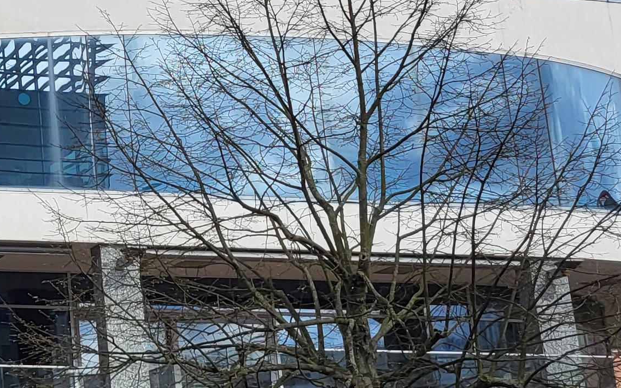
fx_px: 1642
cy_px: 107
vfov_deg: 13.4
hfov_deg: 18.6
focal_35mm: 97
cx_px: -339
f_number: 1.8
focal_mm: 5.4
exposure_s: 1/2510
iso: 40
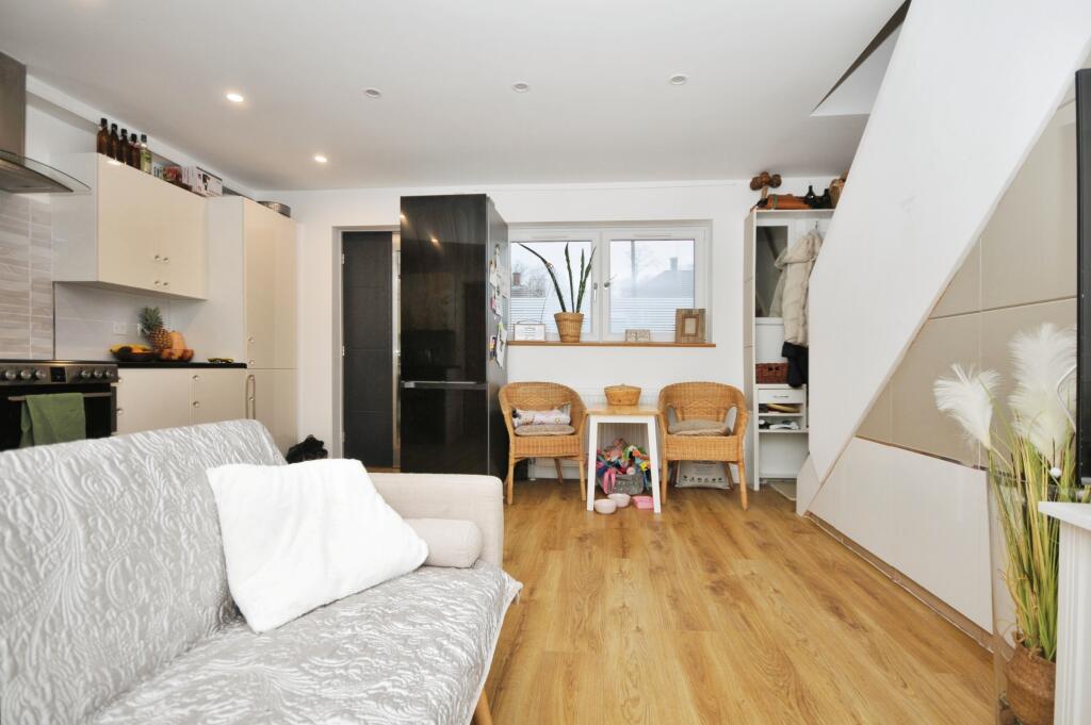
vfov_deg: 69.6
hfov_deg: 92.5
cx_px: 546
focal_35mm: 17
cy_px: 362
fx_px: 522
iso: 200
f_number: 5
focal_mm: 11.5
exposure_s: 1/60
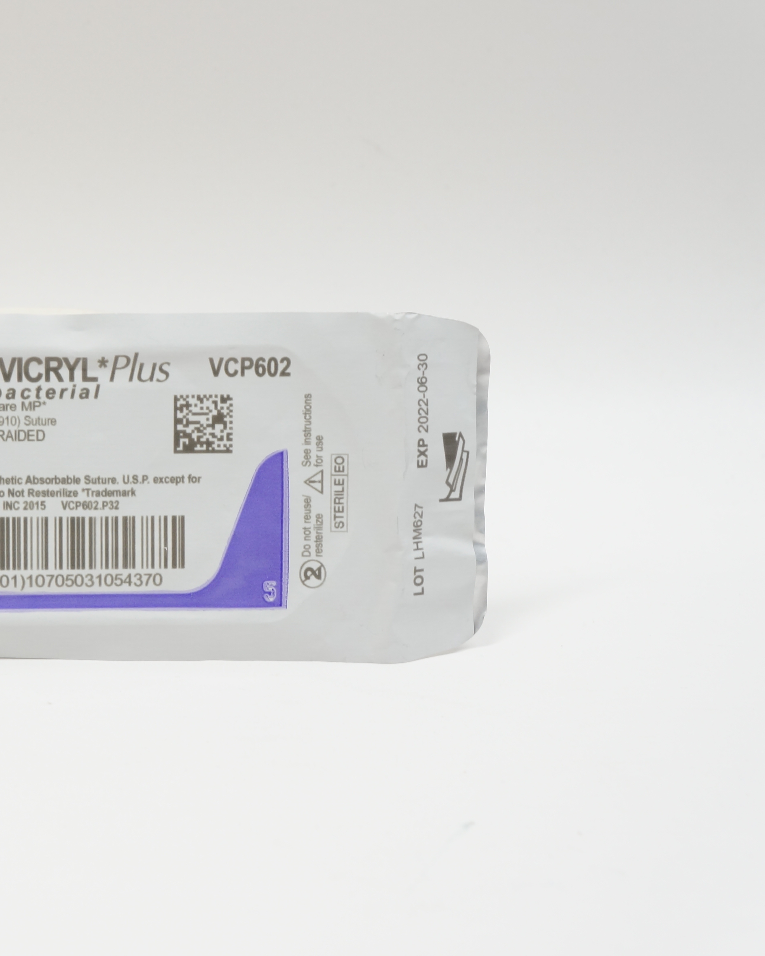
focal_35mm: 75
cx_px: 108
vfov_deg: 25.5
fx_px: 2114
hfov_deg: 20.2
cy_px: 482
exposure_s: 1/40
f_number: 7.1
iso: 400
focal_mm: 35
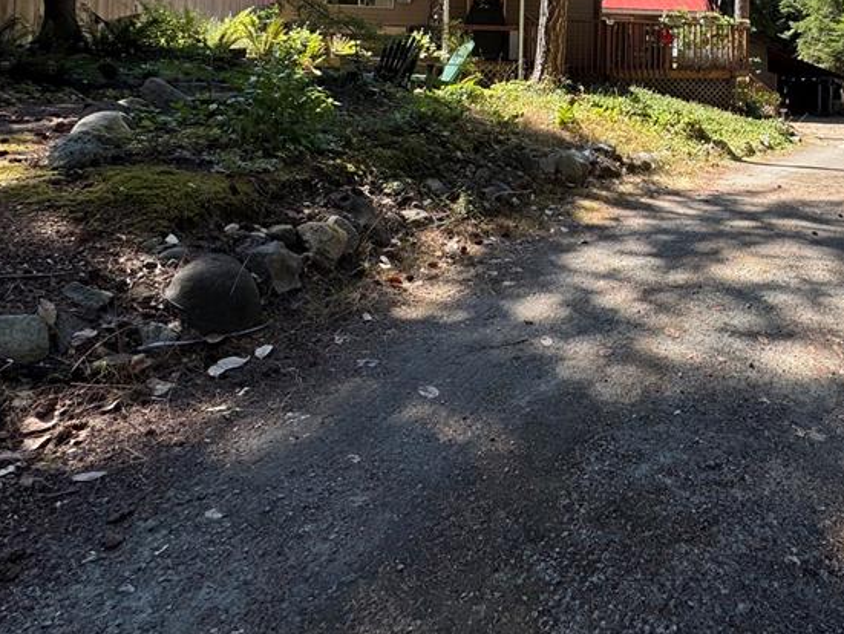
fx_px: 634
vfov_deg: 47.5
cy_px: 60
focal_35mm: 26
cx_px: 646
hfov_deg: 62.8
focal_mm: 2.22
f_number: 2.2
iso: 40
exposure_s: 1/412
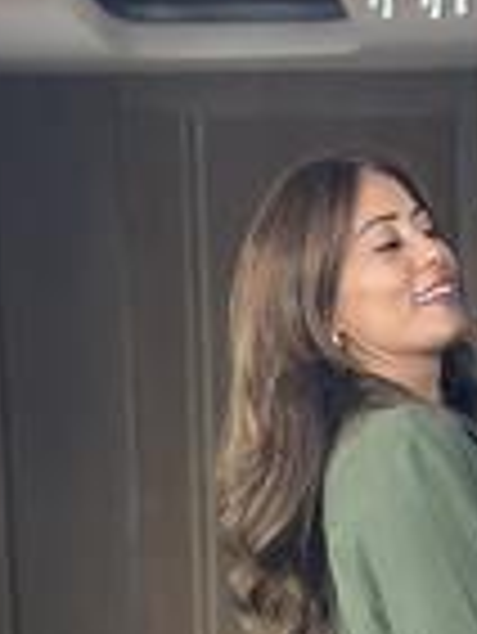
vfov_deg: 11.0
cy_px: 1012
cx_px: 495
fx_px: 3155
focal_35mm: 172
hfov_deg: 8.6
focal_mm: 6.86
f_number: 1.78
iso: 250
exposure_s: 1/60
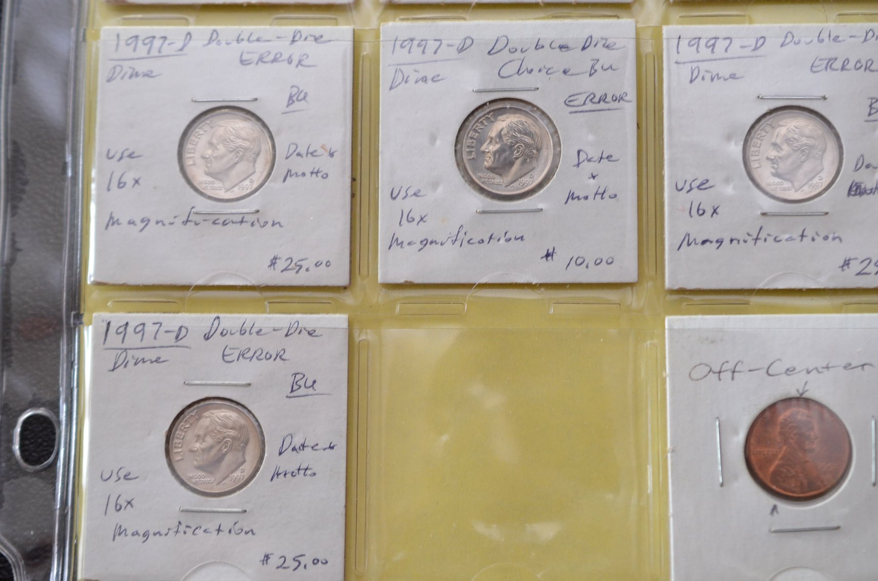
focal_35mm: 60
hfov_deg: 33.5
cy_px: 290
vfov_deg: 22.5
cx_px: 439
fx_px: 1460
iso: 900
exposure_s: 1/60
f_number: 4
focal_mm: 40
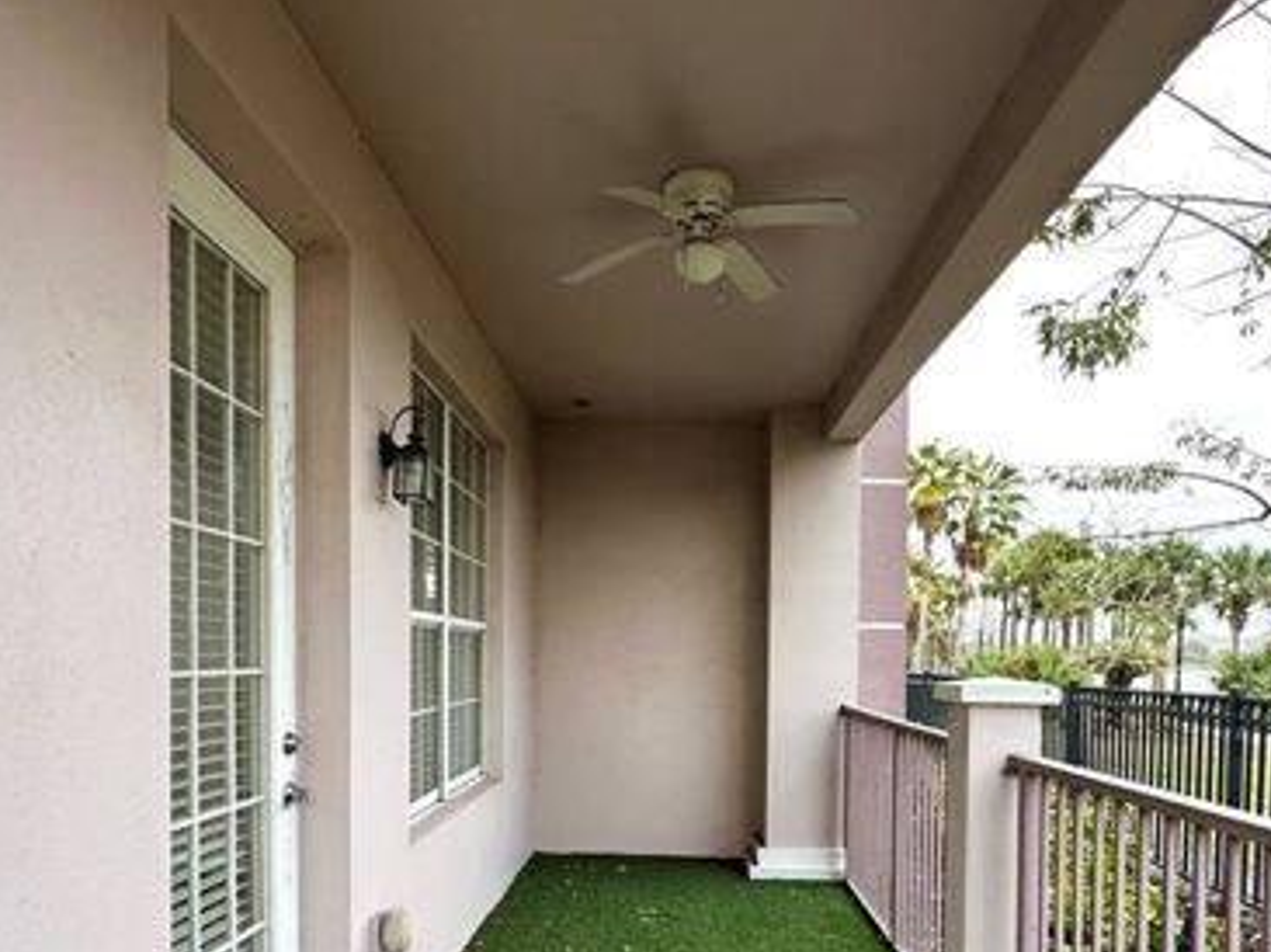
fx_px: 991
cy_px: 681
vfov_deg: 49.8
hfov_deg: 65.3
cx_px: 655
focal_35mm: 27
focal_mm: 2.22
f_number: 2.2
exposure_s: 1/99
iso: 160
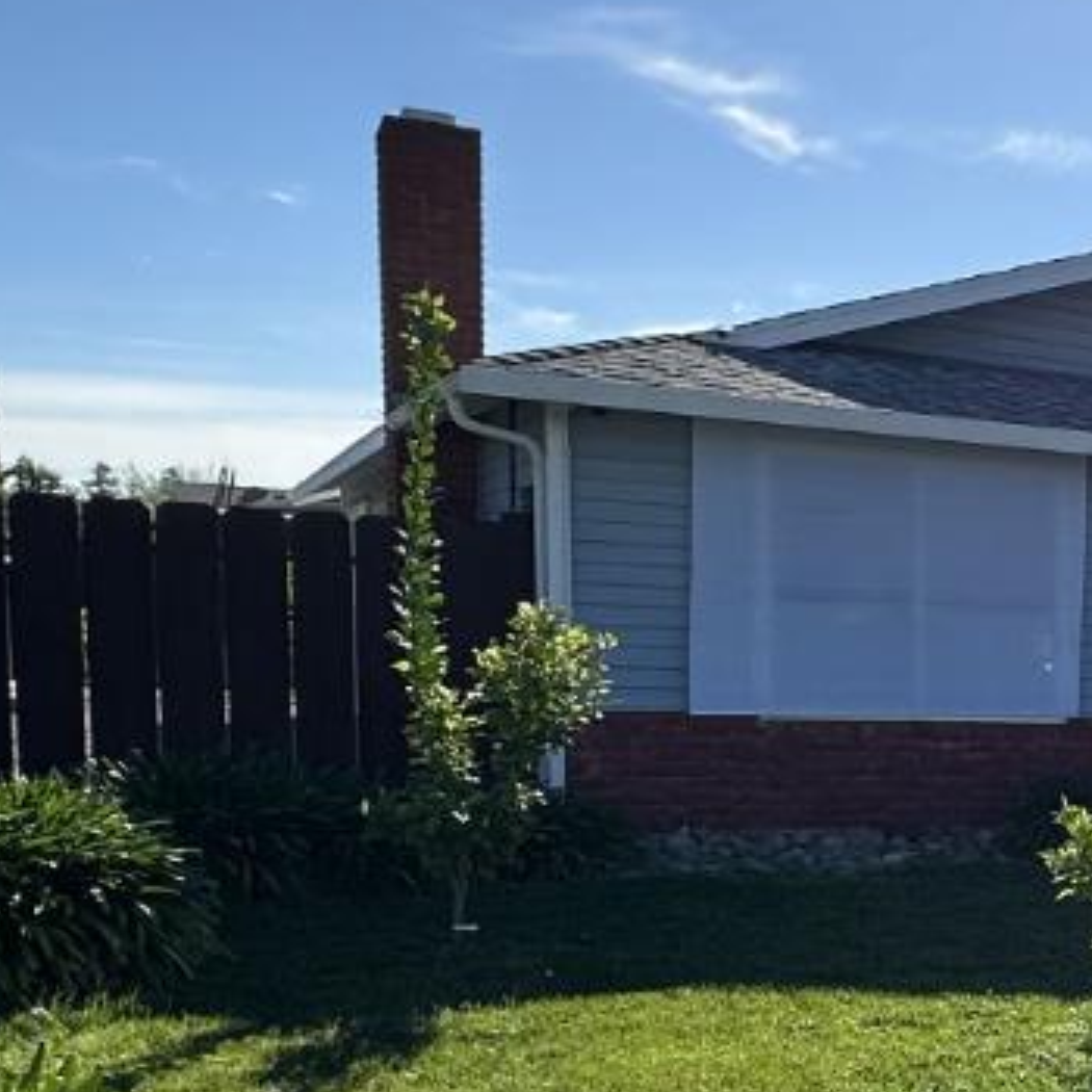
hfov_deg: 26.8
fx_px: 1892
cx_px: 1448
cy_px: 863
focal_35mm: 53
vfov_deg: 31.4
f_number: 2.2
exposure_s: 1/1247
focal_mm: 2.22
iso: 40
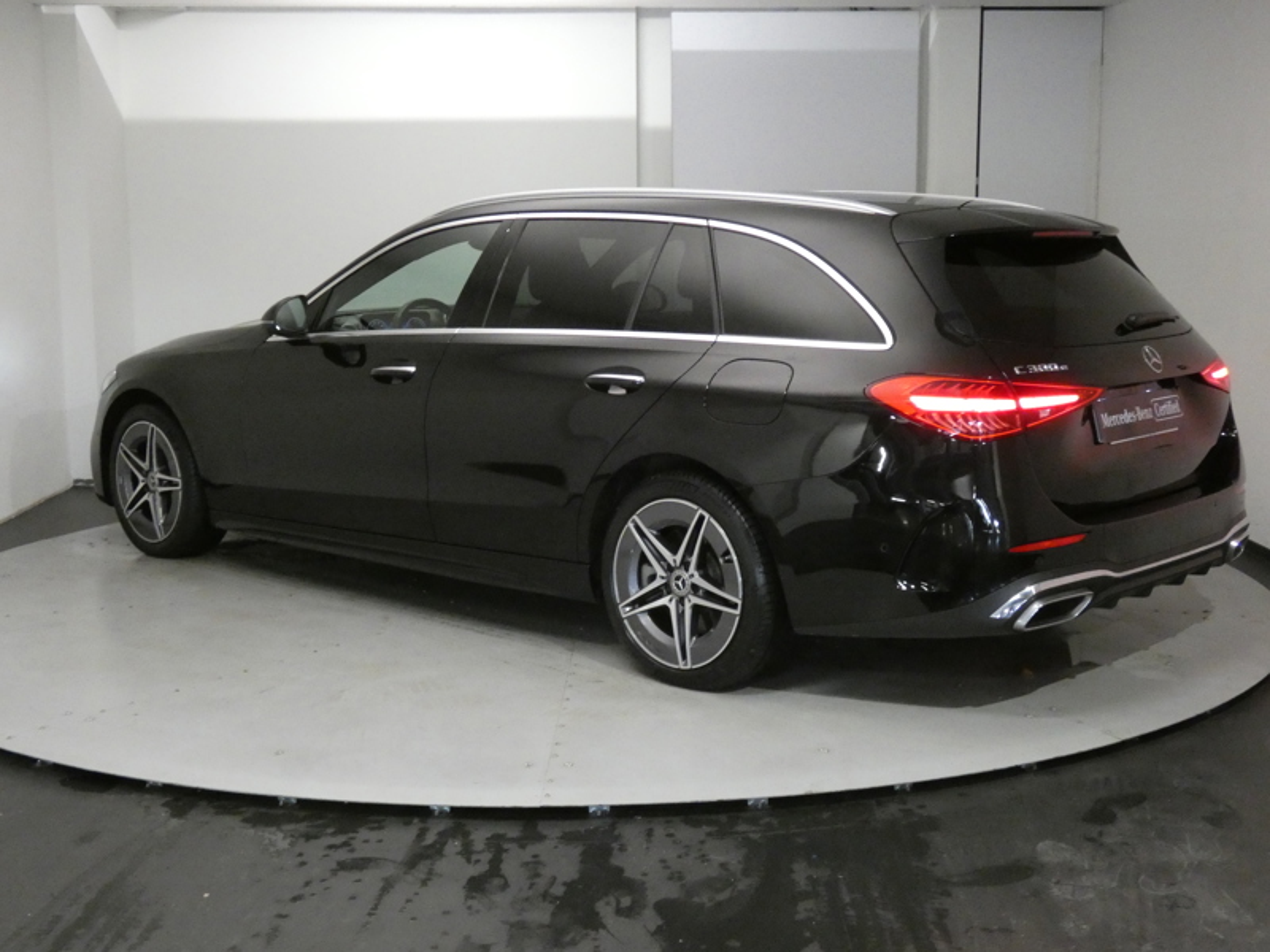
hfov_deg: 43.9
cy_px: 476
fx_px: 1578
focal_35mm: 43
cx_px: 635
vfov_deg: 33.6
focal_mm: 7.8
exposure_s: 1/80
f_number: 3.7
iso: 1600
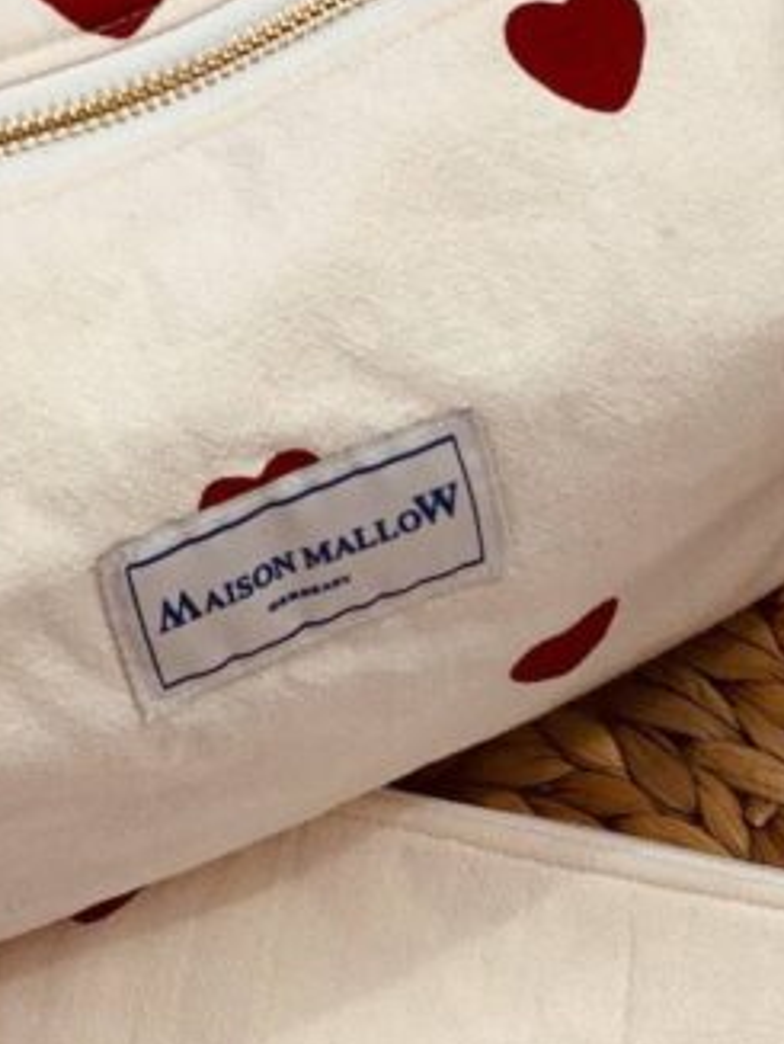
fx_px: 4102
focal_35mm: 136
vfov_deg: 14.4
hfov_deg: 10.9
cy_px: 892
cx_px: 637
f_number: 2
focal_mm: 6
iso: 100
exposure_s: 1/100
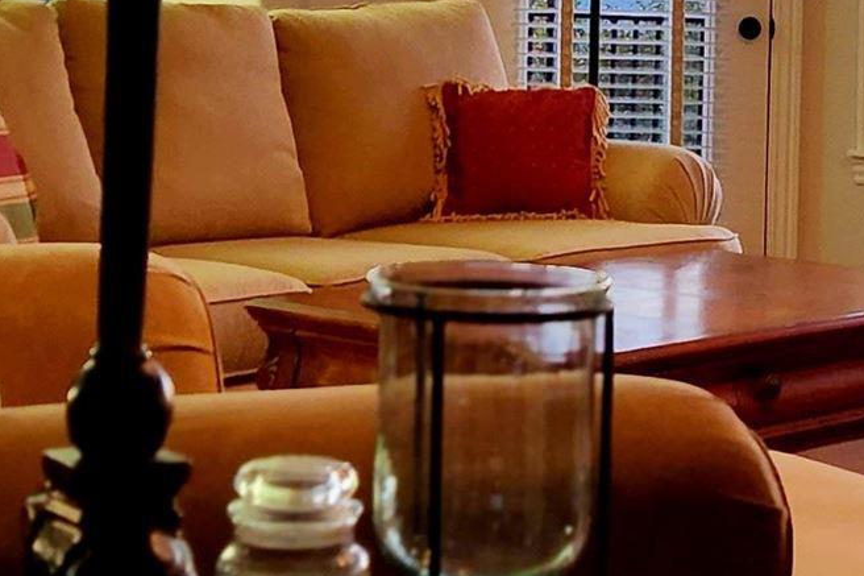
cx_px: 543
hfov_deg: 18.2
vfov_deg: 12.0
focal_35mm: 112
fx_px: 2687
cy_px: -96
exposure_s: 1/120
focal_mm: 5.4
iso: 400
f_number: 1.8
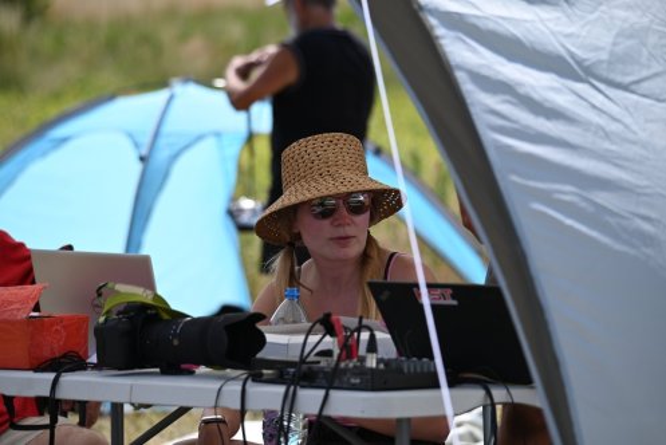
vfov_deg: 6.0
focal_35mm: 230
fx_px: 4257
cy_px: 222
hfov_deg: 8.9
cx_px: 333
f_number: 5.6
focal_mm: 230
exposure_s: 1/1600
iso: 320
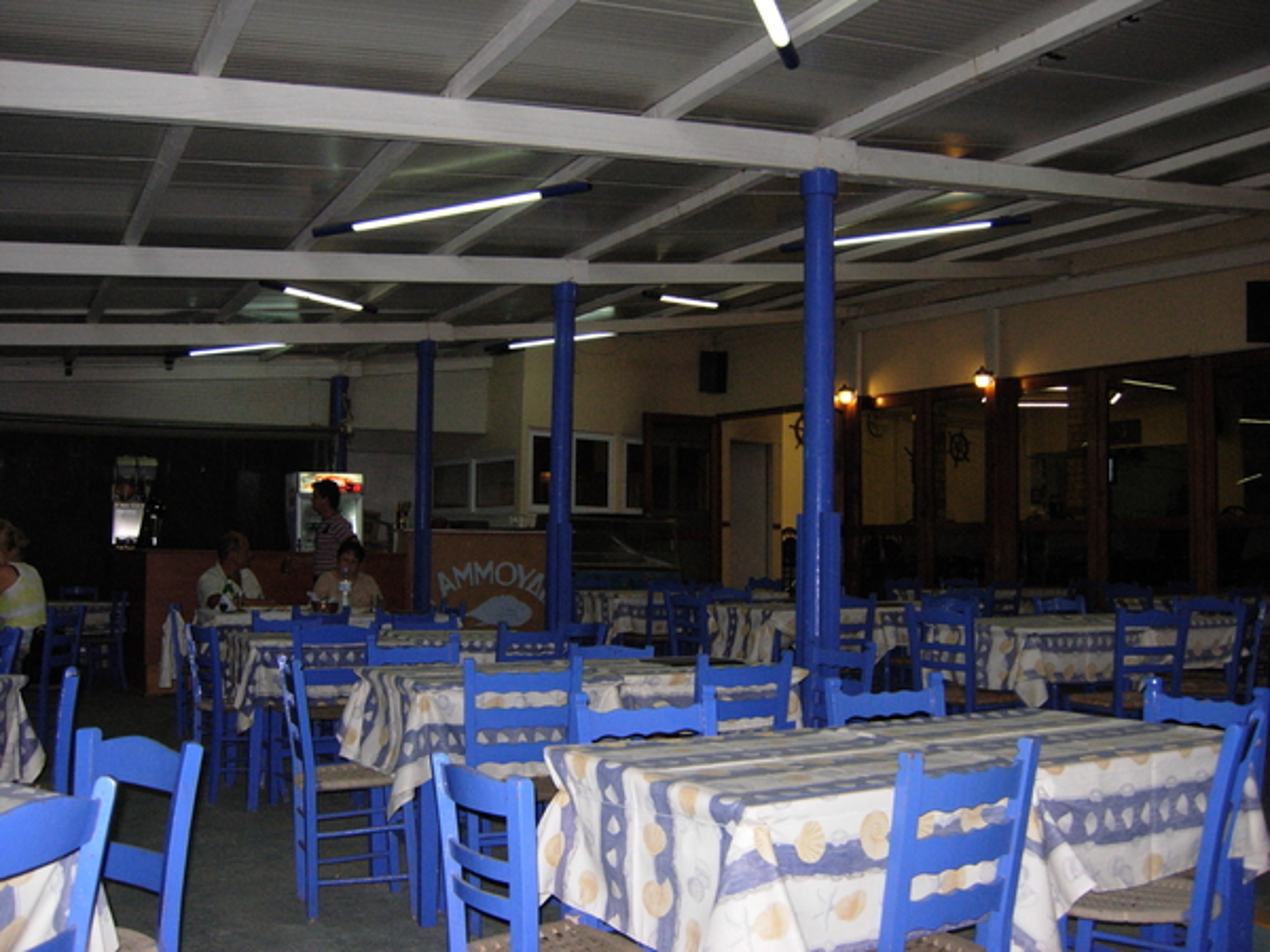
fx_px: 1321
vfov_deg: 39.7
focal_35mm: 36
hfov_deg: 51.4
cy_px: 476
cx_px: 635
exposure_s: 1/181
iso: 200
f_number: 2.7
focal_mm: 7.5
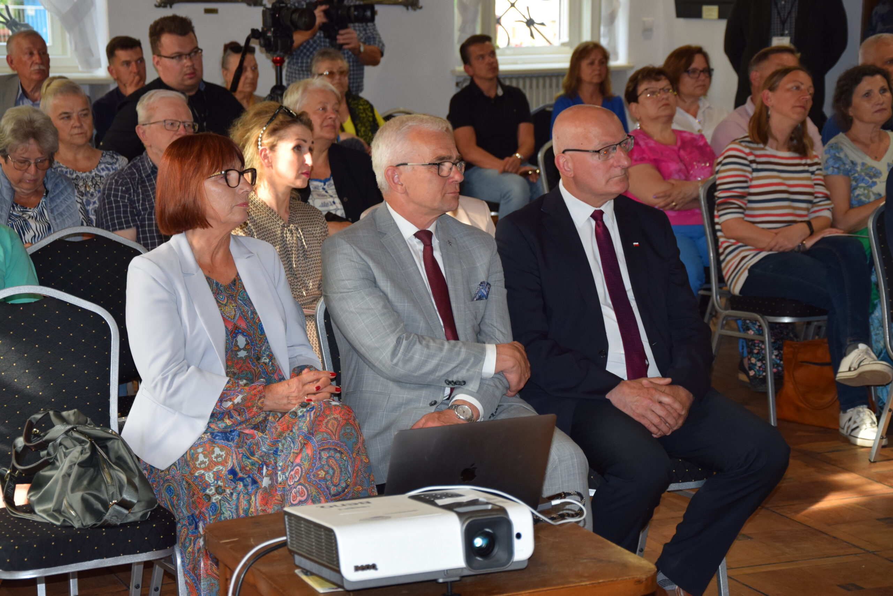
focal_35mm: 78
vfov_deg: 17.5
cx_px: 446
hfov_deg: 26.0
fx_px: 1935
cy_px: 298
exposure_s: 1/80
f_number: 5
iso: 800
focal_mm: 52
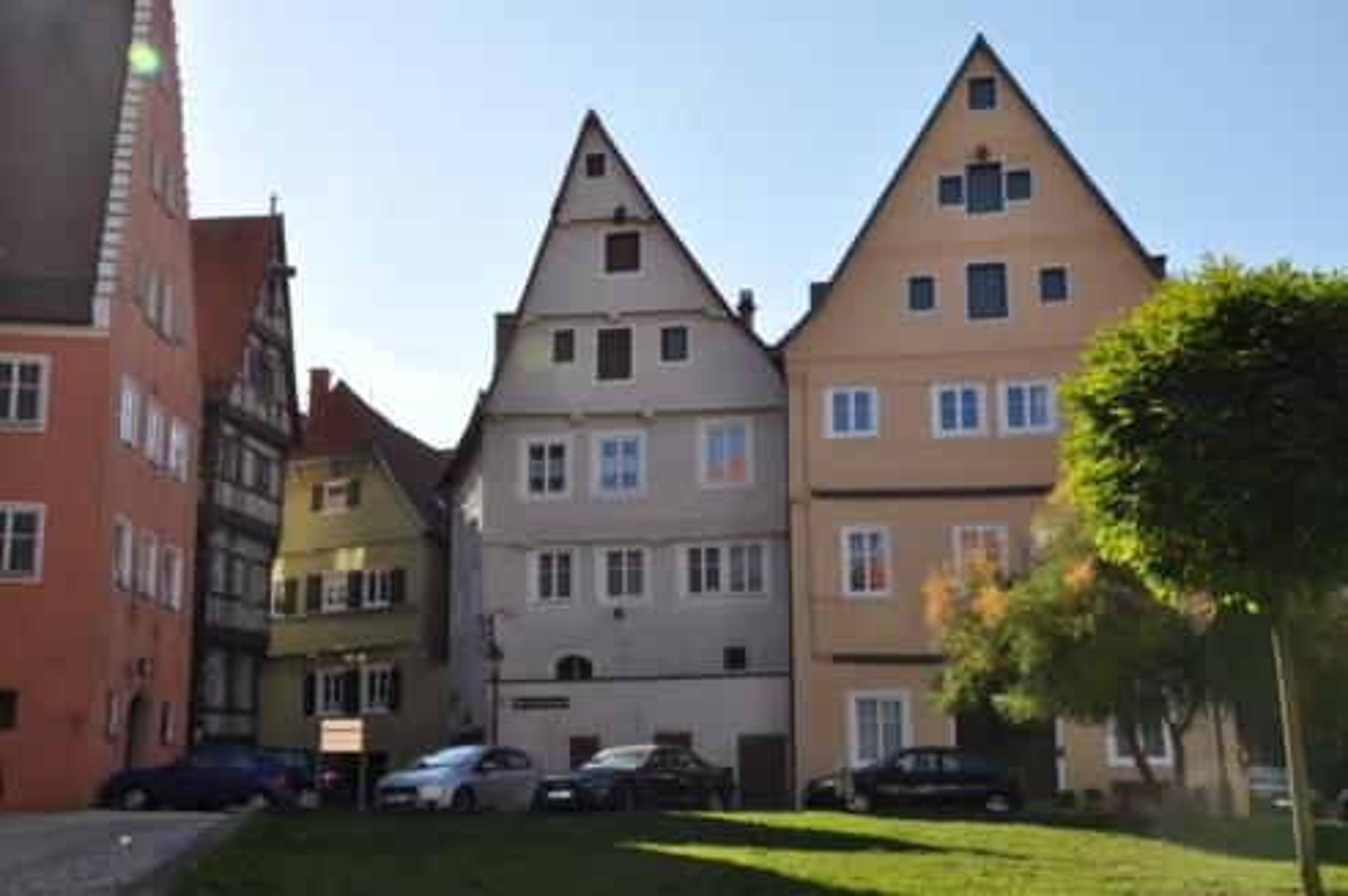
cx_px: 674
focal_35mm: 45
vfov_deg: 29.8
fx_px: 1683
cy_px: 448
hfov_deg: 43.6
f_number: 10
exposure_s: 1/200
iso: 200
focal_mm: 30
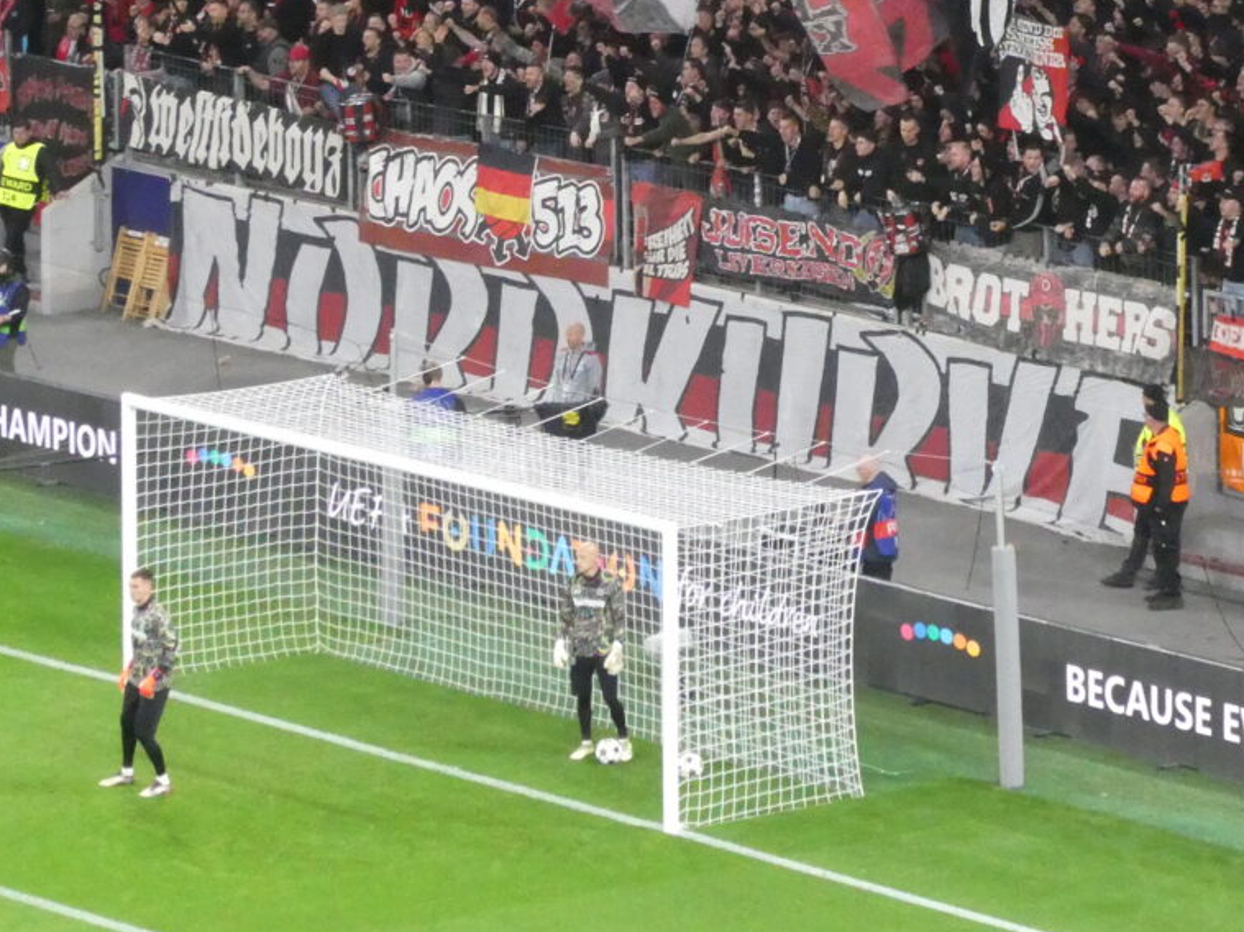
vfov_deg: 5.2
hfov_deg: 7.0
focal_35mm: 285
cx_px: 789
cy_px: 3
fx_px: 10239
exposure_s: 1/125
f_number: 5.3
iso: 1250
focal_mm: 24.2
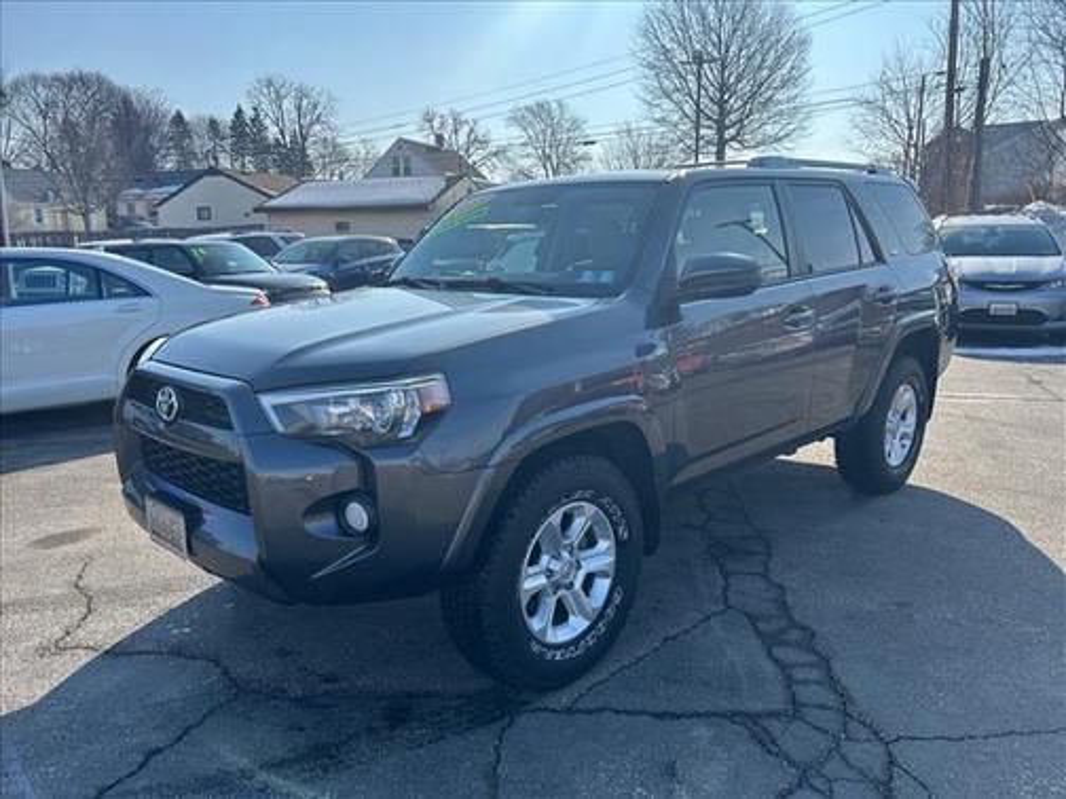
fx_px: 801
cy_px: 400
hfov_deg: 67.3
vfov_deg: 53.1
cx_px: 533
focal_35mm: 26
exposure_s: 1/3968
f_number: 1.5
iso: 50
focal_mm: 5.7
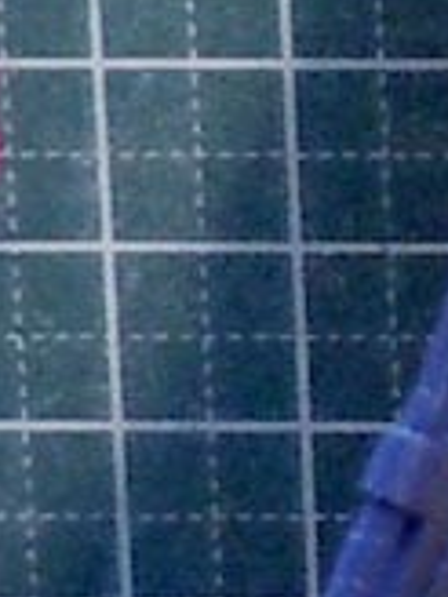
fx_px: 3020
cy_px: 131
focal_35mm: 175
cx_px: 1333
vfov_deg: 11.3
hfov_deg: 7.5
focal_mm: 5
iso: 400
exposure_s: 1/60
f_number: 3.7
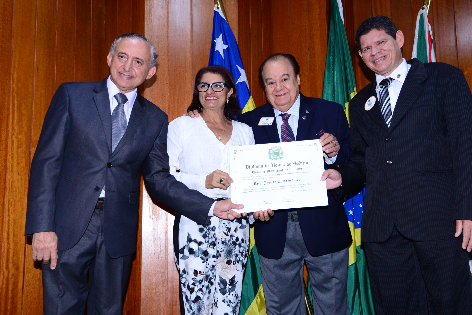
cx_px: 250
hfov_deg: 49.5
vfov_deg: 34.2
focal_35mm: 39
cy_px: 156
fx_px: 512
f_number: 5
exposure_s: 1/125
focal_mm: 35
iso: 1600
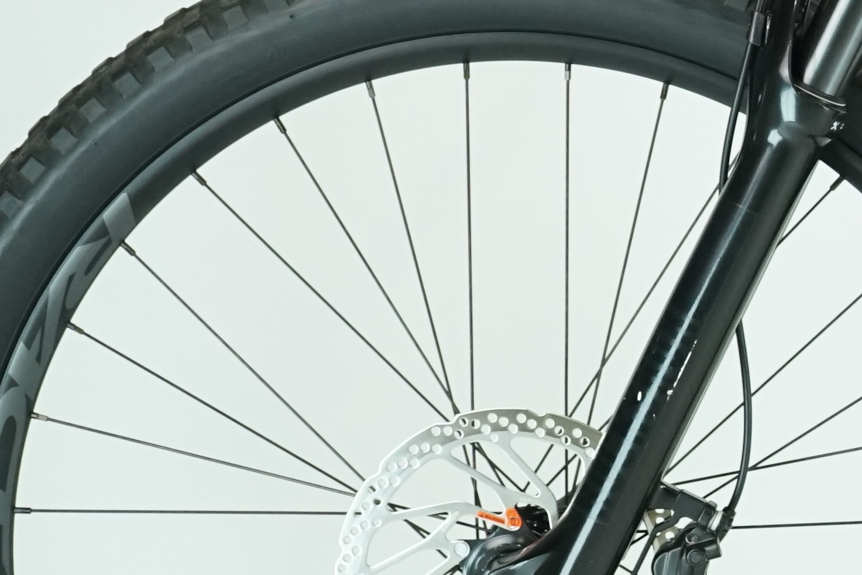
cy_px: 169
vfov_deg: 6.1
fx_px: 5363
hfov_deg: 8.8
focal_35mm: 224
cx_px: 1547
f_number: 5.6
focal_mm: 55
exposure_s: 1/200
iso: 1600
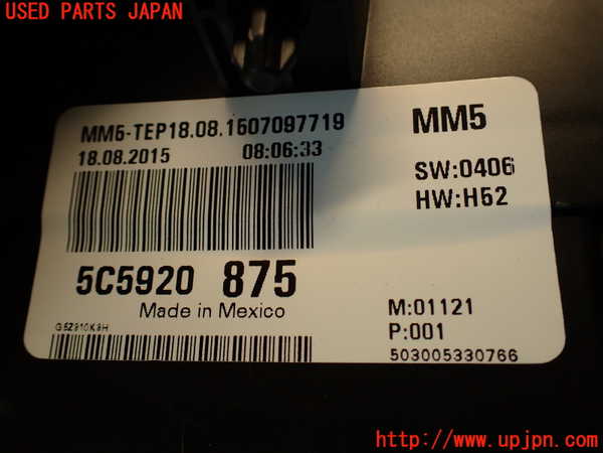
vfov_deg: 46.8
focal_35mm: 30
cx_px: 302
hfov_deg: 60.0
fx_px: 523
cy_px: 226
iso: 125
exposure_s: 1/60
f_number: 2.3
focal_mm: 5.4
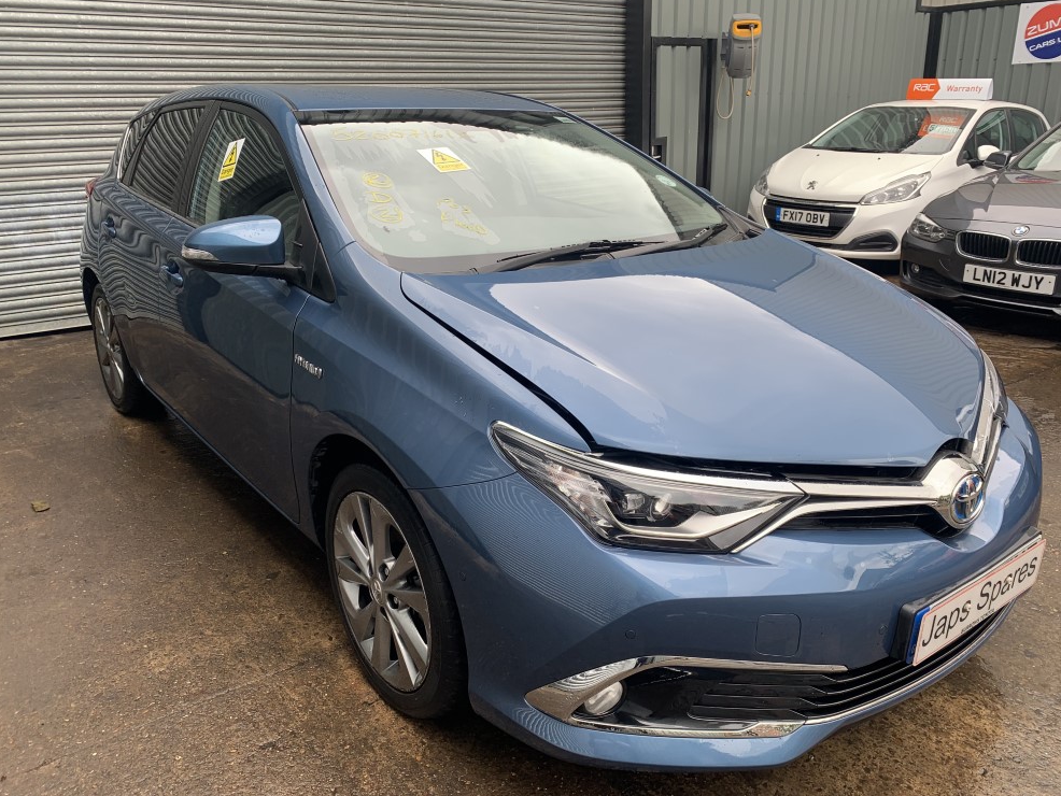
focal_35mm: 27
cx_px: 527
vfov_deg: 51.4
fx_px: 828
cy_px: 400
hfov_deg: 65.3
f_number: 1.8
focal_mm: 4.25
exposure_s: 1/158
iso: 25
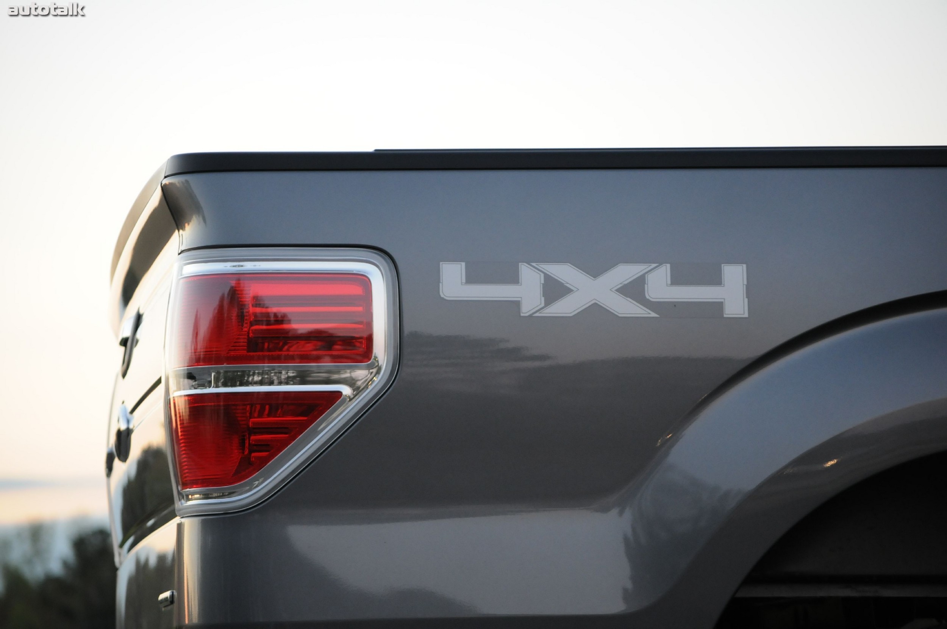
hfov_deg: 15.9
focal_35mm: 129
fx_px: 3390
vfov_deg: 10.6
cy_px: 314
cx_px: 474
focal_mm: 86
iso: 800
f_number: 4.2
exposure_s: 1/60
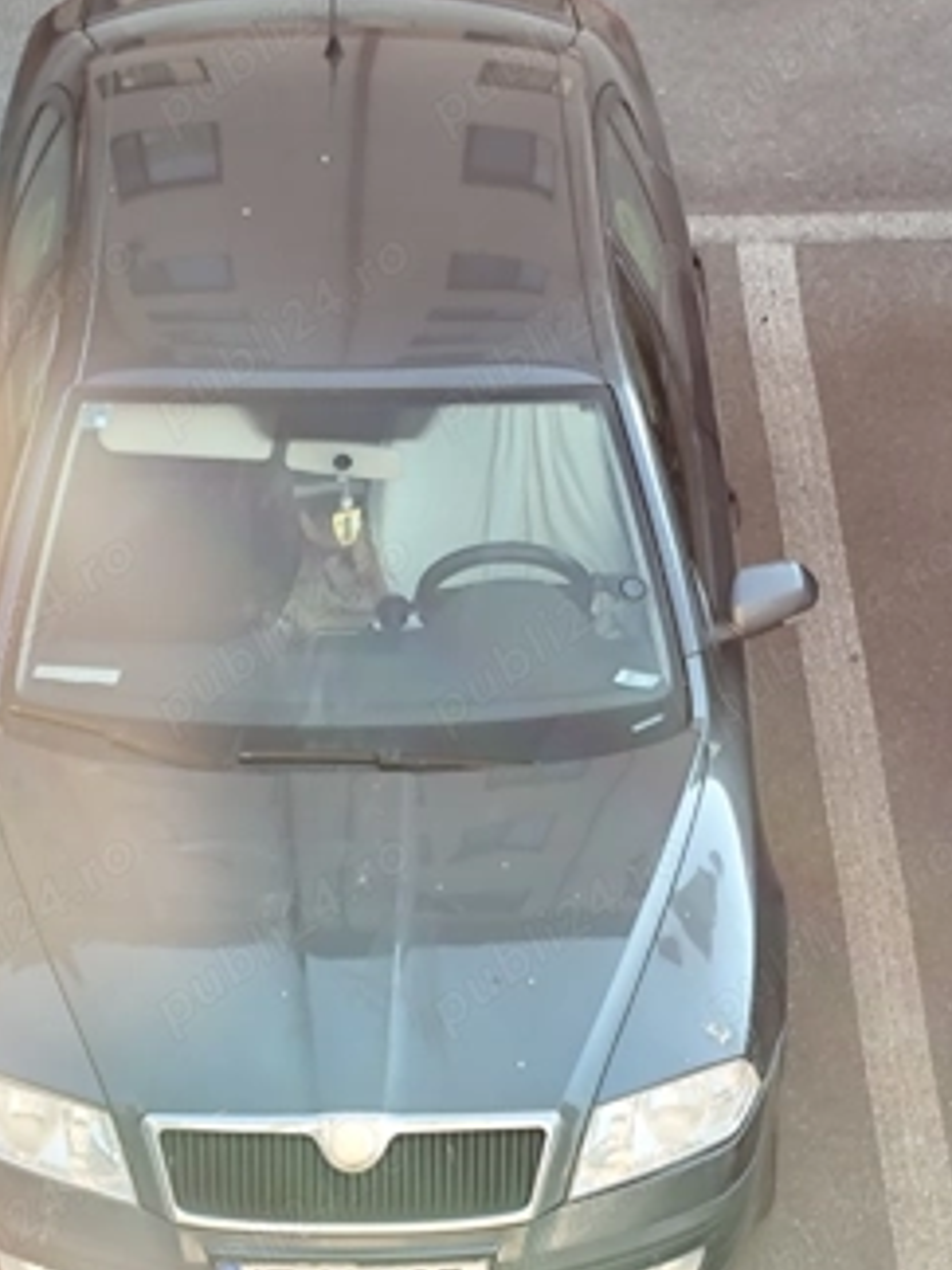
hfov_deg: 8.8
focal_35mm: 169
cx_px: 419
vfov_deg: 11.7
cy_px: 698
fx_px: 6197
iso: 64
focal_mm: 6.14
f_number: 1.65
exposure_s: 1/100
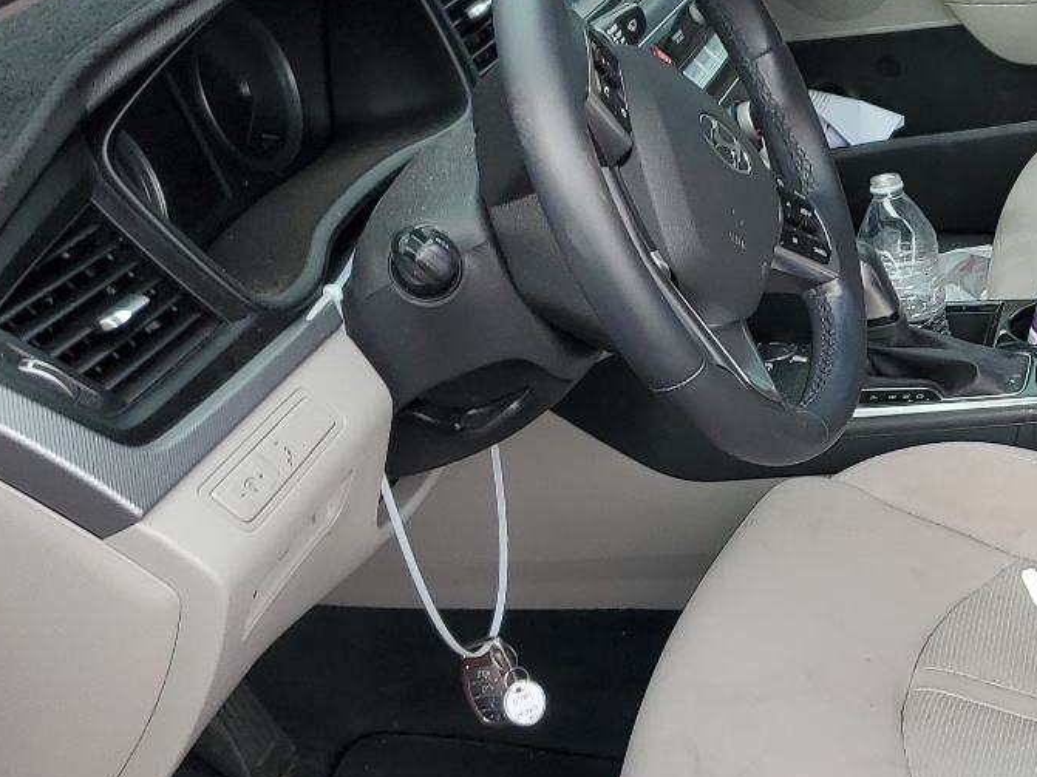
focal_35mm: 62
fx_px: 1857
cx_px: 1117
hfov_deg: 28.6
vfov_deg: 23.6
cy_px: 440
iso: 50
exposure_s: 1/213
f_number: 1.5
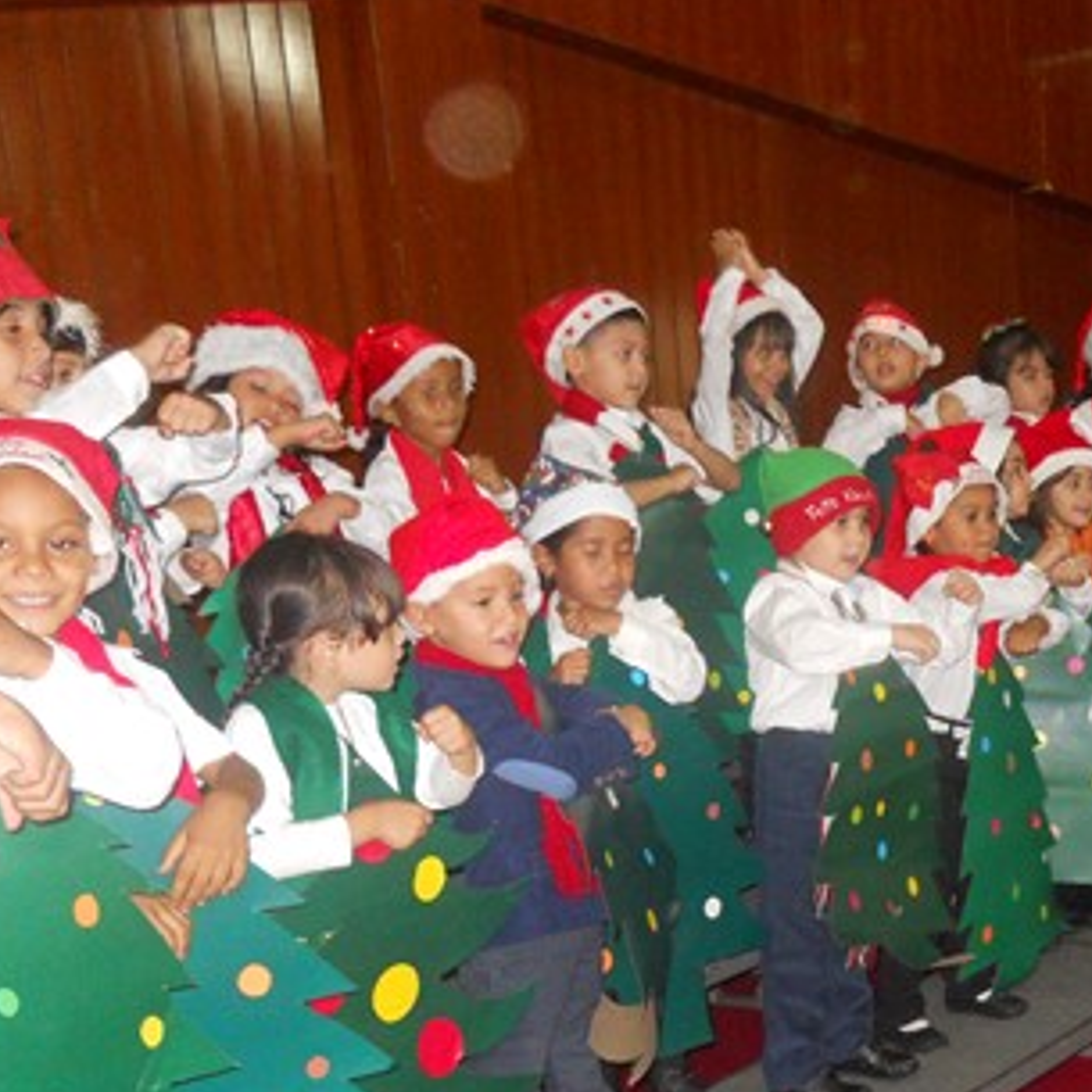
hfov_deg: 32.0
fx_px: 1856
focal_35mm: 52
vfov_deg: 32.2
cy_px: 820
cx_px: 849
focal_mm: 5
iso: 500
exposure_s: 1/25
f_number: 2.7
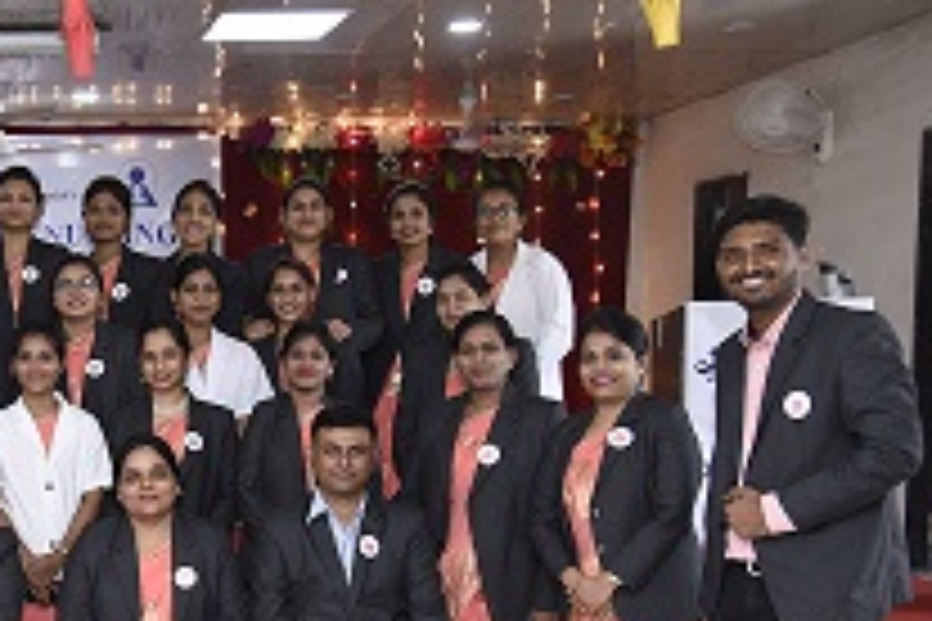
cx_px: 0
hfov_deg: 29.4
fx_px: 1657
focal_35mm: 64
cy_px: 511
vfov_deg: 21.0
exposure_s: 1/160
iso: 1600
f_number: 4
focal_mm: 30
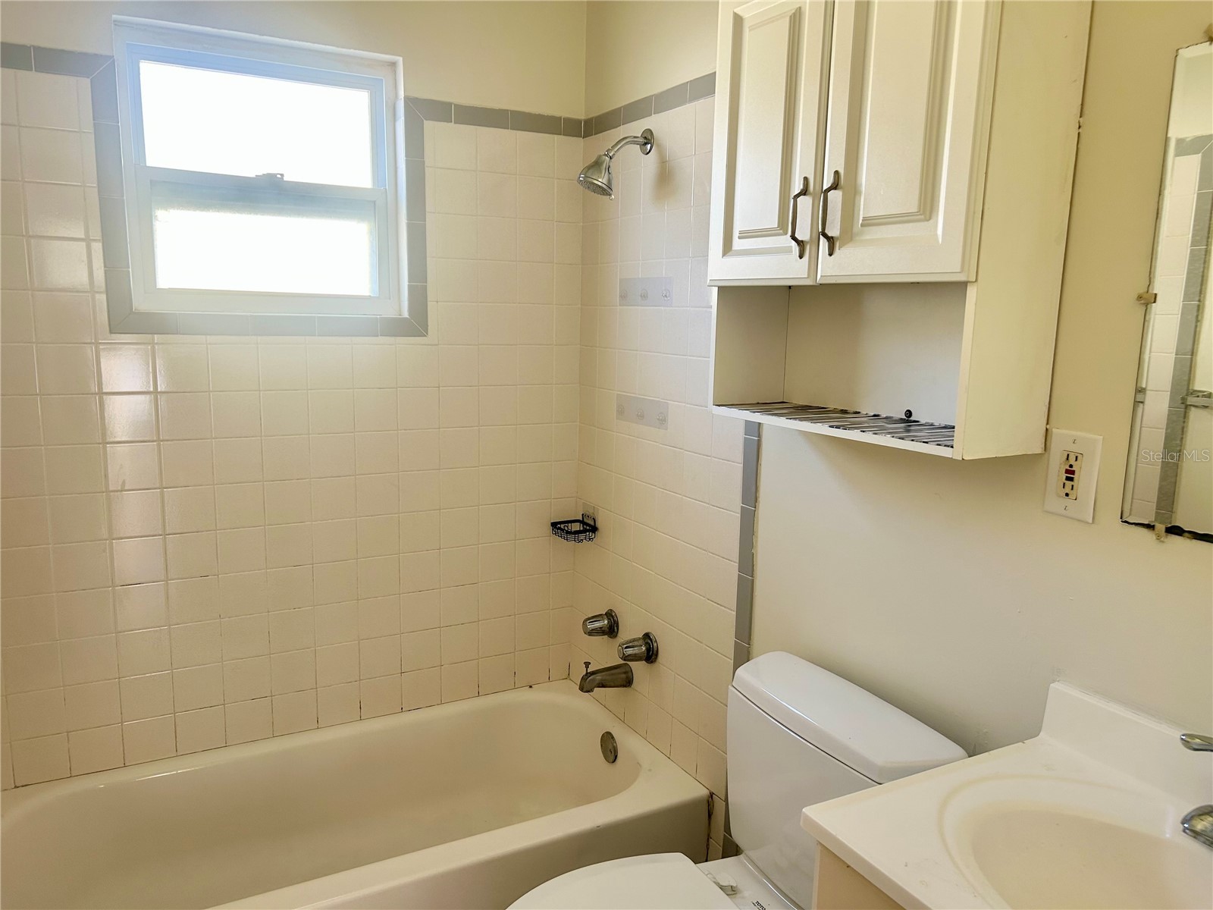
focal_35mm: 26
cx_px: 606
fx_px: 911
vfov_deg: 53.1
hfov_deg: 67.3
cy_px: 455
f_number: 1.5
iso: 80
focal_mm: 5.7
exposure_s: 1/121
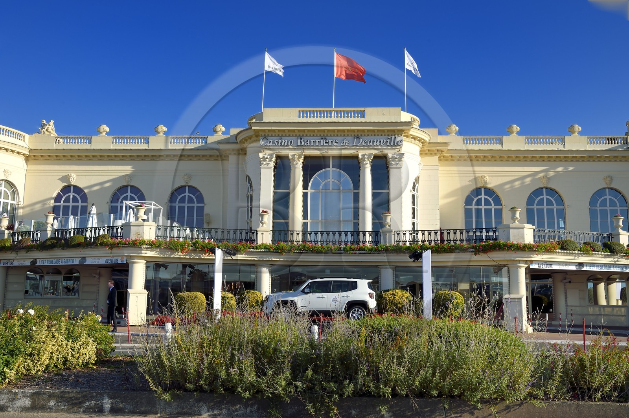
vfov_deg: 38.8
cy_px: 209
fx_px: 594
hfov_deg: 55.8
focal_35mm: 34
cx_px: 314
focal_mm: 34
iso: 200
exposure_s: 1/250
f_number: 13
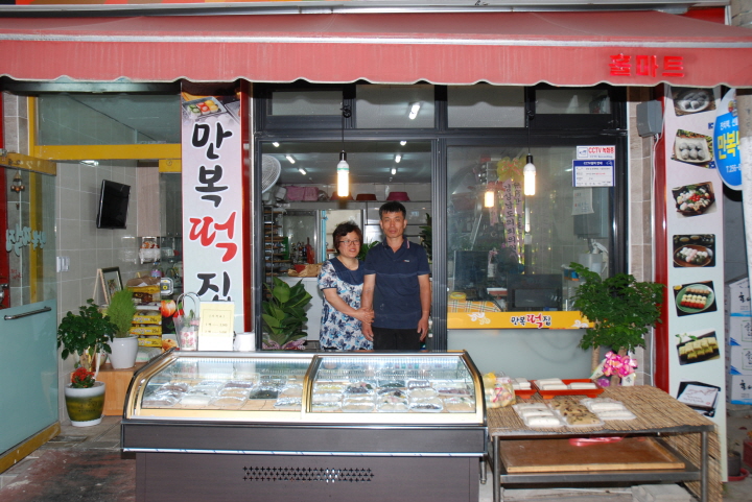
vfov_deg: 36.9
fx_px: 752
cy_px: 251
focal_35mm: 36
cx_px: 376
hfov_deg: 53.1
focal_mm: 24
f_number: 6.3
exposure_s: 1/60
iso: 200
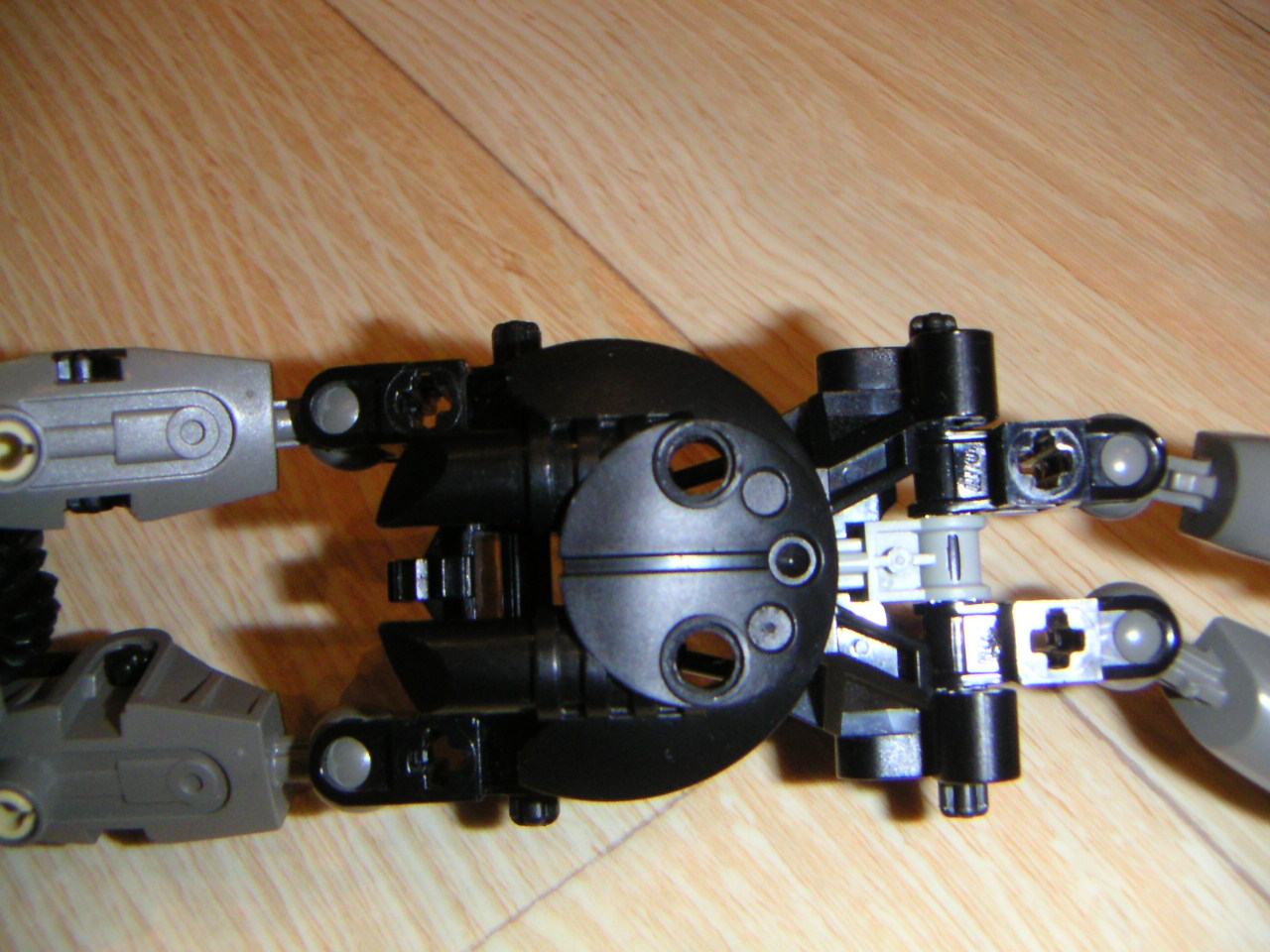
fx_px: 1431
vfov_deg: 36.8
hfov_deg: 47.9
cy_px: 476
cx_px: 635
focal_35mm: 39
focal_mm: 5.1
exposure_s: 1/45
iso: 200
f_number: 6.7
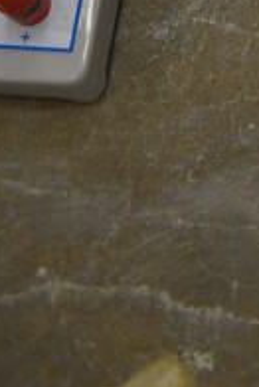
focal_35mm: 126
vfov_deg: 13.3
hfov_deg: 9.9
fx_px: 1357
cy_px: -449
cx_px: 560
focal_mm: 18
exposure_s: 1/125
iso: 800
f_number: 3.5
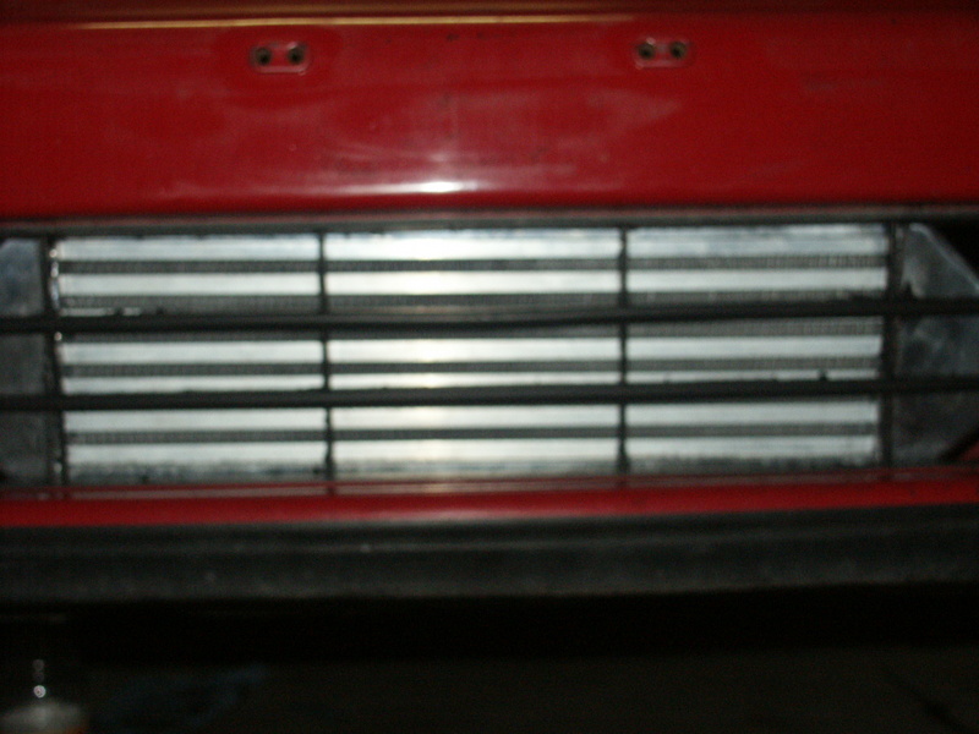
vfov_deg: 23.3
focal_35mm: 63
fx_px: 1782
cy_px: 367
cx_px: 490
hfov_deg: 30.7
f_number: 3.5
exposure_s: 1/60
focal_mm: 15.63
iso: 200
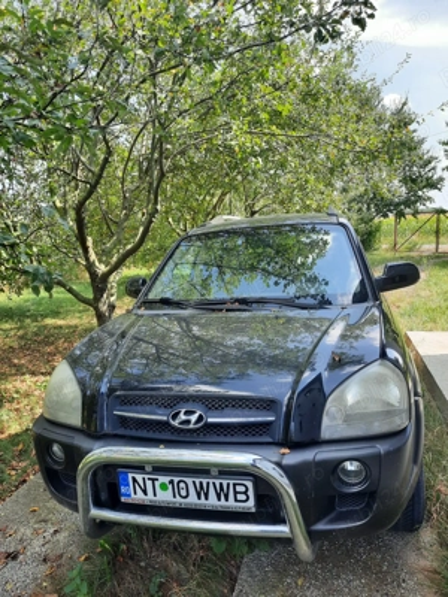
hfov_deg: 54.9
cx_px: 224
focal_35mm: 25
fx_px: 431
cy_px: 298
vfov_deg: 69.4
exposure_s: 1/169
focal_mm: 4.6
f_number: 2
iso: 32
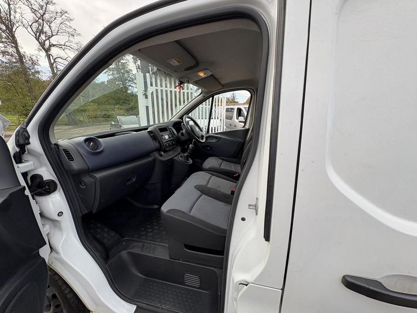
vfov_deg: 85.7
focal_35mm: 14
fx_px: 169
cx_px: 208
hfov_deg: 102.1
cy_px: 156
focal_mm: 2.22
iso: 40
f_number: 2.2
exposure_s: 1/190
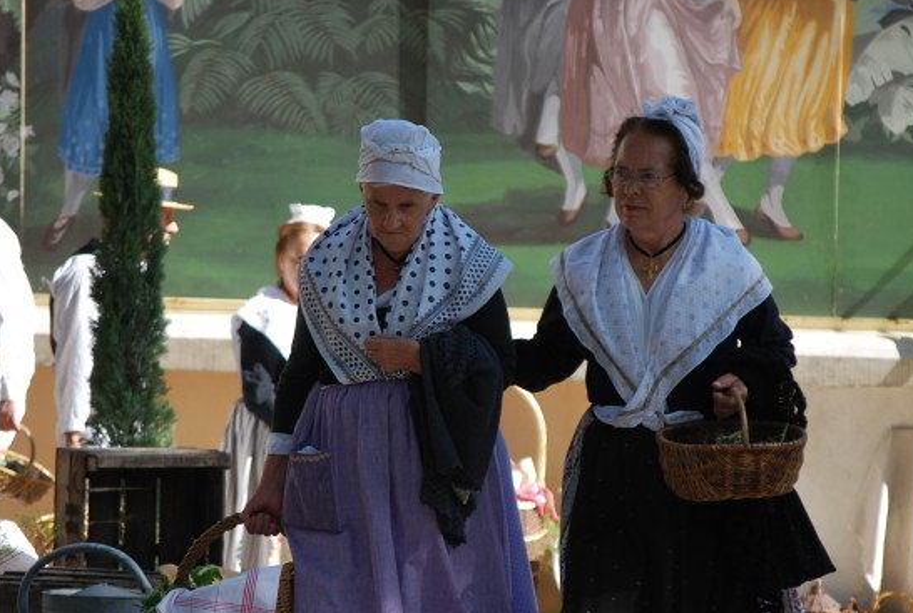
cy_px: 407
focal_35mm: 268
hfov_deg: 7.7
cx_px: 478
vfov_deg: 5.2
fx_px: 6814
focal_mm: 122
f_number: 5
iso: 200
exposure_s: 1/400
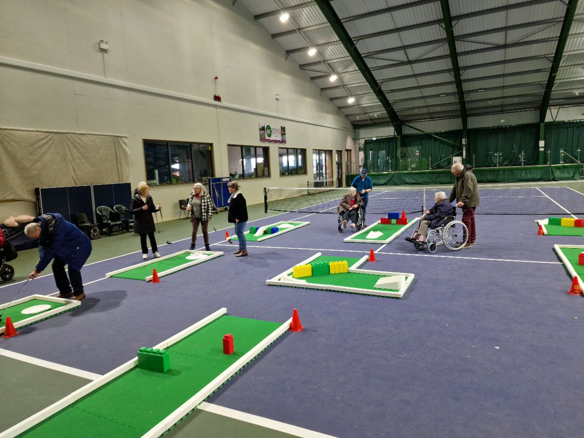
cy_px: 219
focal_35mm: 23
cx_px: 292
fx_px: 388
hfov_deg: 73.9
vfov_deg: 58.9
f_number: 1.8
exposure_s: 1/50
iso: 80
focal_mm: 6.4
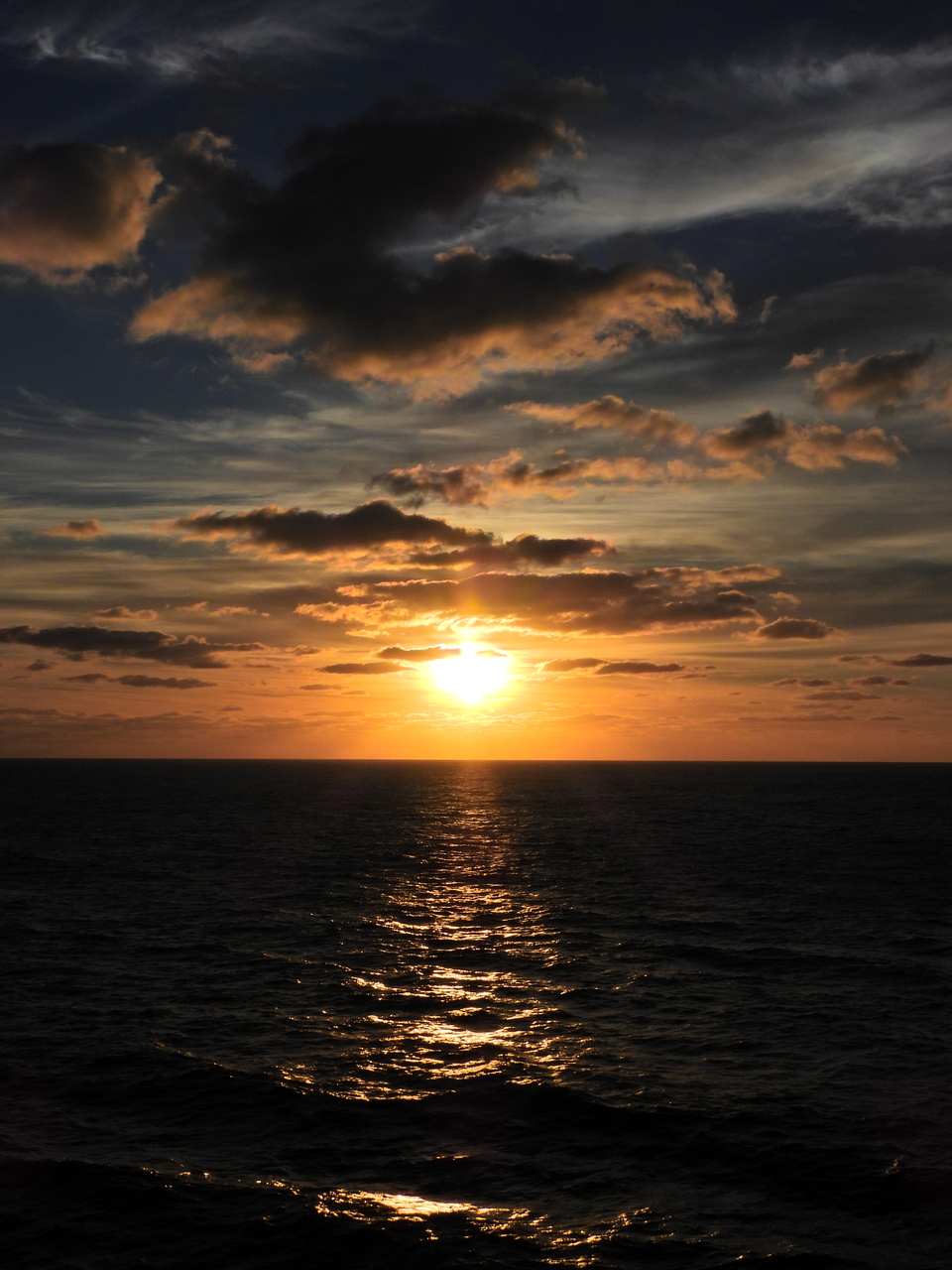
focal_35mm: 43
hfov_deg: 33.6
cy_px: 635
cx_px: 476
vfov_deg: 43.9
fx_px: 1577
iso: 100
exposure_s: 1/1600
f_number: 8
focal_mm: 7.7
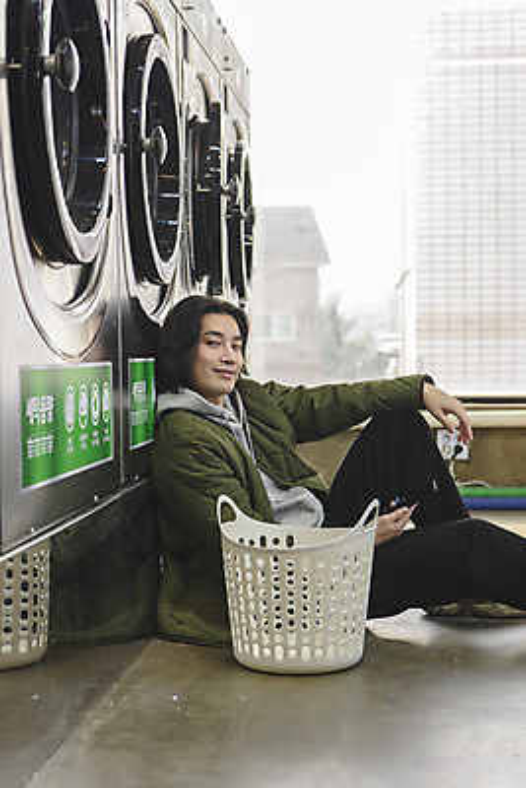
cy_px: 394
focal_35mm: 62
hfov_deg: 21.9
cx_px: 263
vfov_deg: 32.4
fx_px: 1358
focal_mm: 62
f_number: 4.5
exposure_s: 1/100
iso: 400
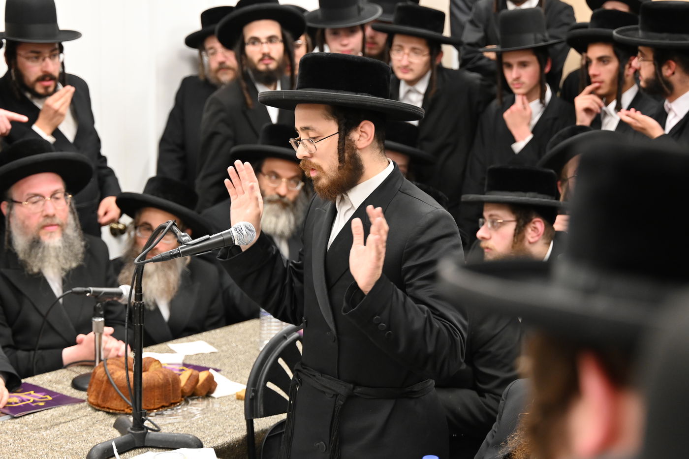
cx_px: 344
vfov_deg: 17.5
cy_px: 230
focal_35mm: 78
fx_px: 1493
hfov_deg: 26.0
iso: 1600
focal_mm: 52
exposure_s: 1/125
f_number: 2.8
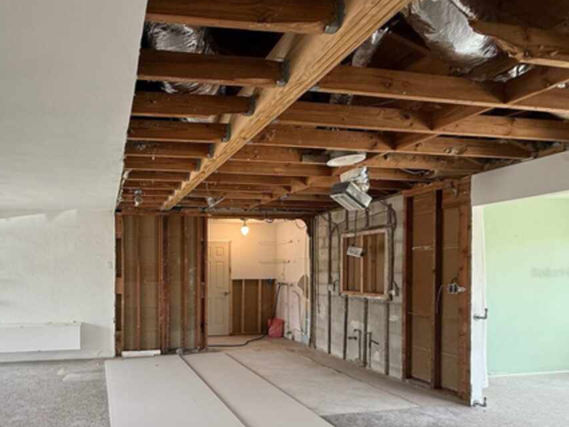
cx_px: 155
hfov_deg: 74.3
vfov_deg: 62.4
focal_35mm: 21
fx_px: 345
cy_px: 272
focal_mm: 2.22
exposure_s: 1/120
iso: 125
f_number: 2.2
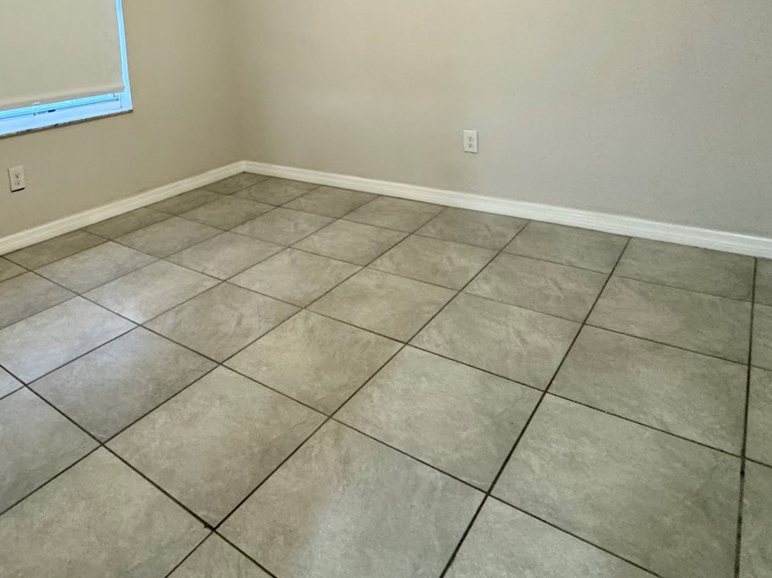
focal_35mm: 26
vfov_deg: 48.7
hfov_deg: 66.1
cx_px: 279
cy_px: 83
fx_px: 580
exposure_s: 1/60
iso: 640
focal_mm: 2.22
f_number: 2.2
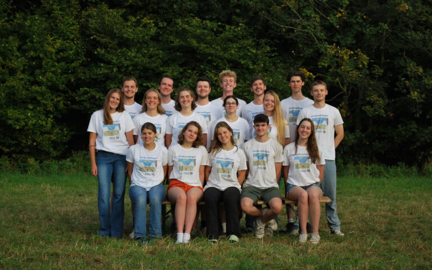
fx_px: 995
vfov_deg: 15.5
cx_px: 216
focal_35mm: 85
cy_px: 136
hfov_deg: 24.5
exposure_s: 1/125
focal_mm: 55
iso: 110
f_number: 5.6
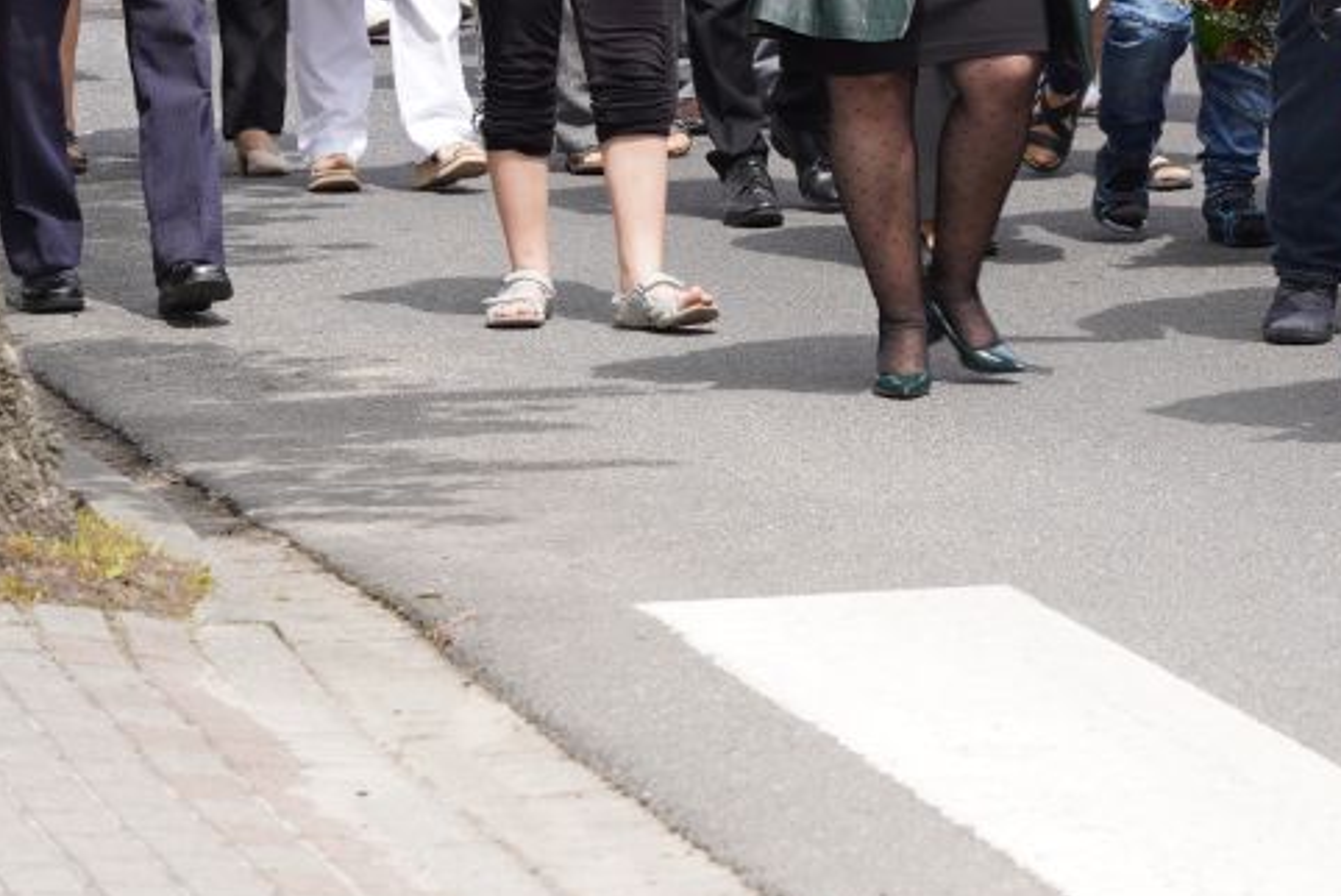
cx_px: 1486
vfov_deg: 4.9
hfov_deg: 7.2
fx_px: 10548
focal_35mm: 283
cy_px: -88
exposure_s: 1/200
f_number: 5.6
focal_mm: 105
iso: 100
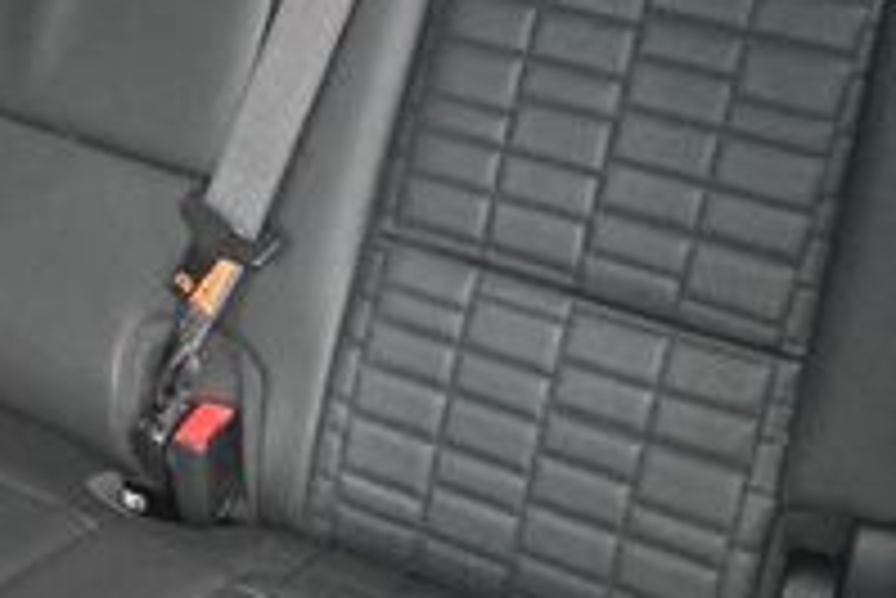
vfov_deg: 17.3
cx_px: 176
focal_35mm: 77
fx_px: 1918
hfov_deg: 25.8
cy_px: 0
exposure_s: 1/60
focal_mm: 16
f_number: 3.5
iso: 11400
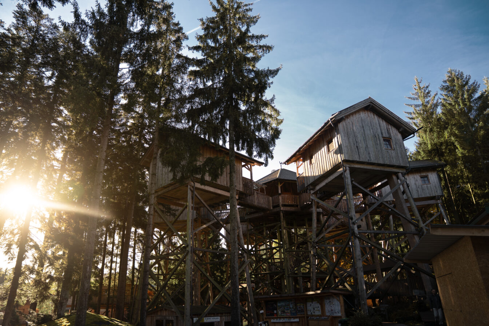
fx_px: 326
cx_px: 244
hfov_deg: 73.7
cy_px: 163
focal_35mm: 24
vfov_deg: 53.1
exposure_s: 1/250
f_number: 2.8
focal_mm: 24
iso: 100
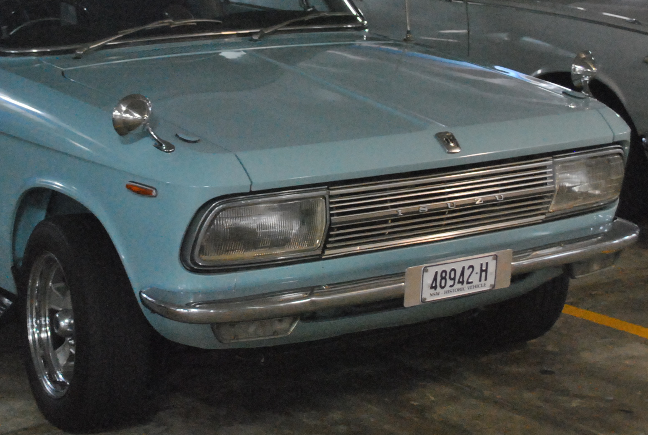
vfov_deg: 15.2
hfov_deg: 22.3
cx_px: 143
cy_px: 95
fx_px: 1623
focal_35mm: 90
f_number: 4.8
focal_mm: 32
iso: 1600
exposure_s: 1/25
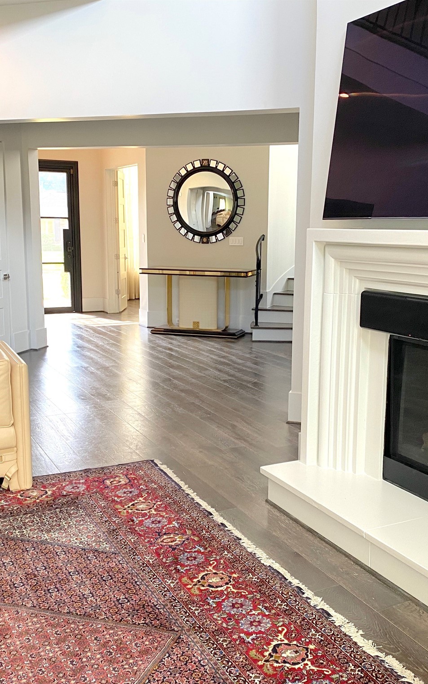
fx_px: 691
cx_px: 223
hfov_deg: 34.4
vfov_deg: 52.8
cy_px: 344
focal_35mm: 37
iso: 125
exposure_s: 1/60
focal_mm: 4.25
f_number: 1.8
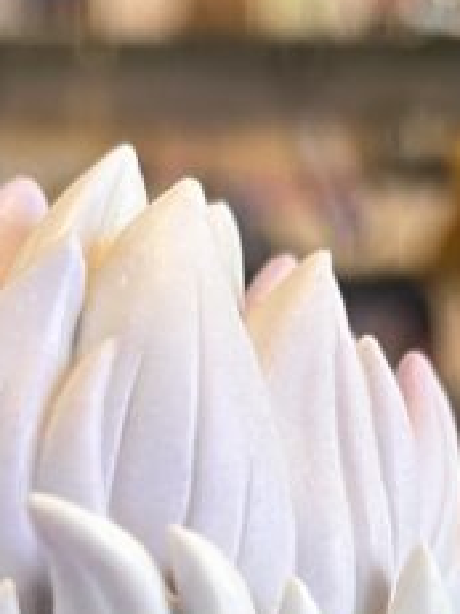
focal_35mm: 75
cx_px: 85
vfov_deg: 22.4
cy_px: 857
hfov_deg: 19.4
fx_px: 1330
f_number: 1.6
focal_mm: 5.1
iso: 100
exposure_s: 1/50
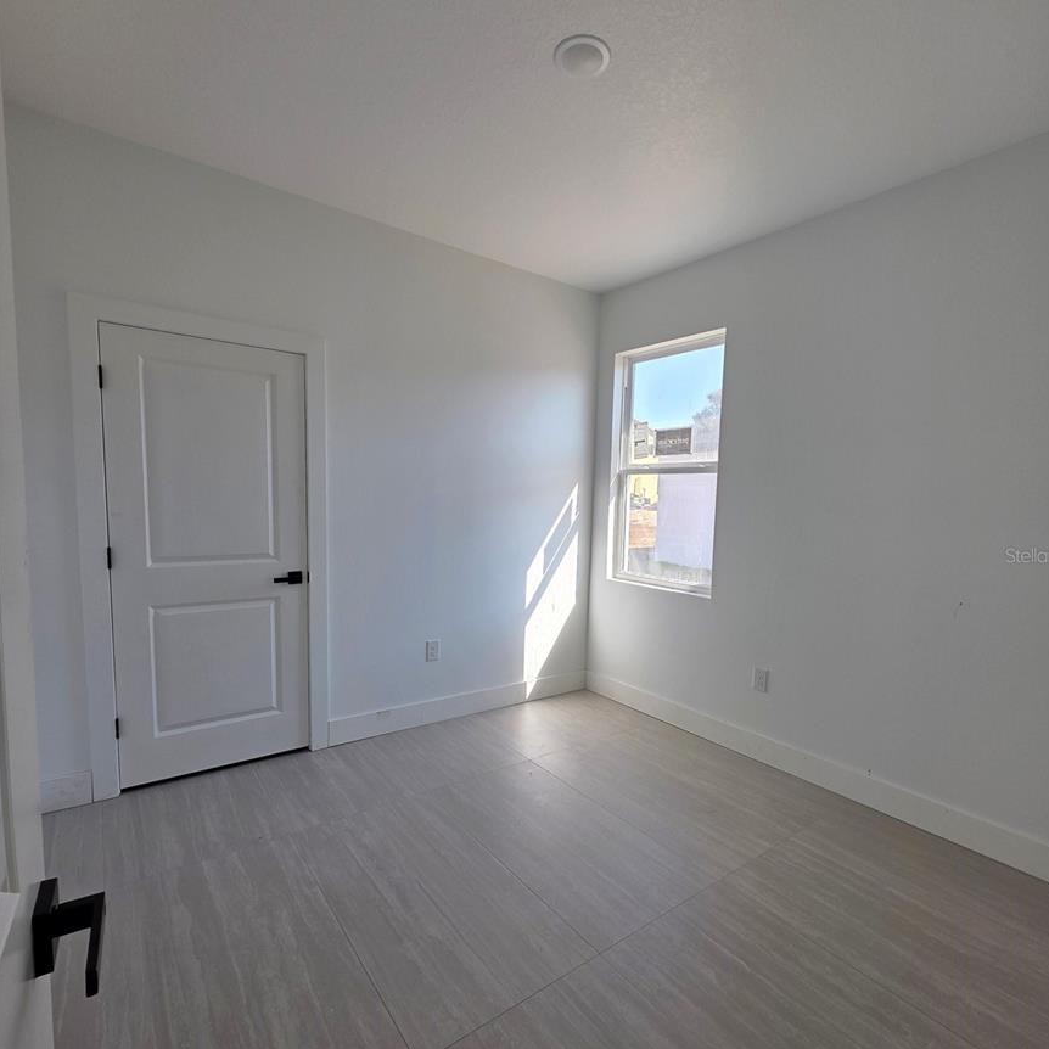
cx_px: 544
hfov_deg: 87.4
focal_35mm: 16
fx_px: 549
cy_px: 555
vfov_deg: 87.3
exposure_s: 1/248
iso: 40
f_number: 1.9
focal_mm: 2.2
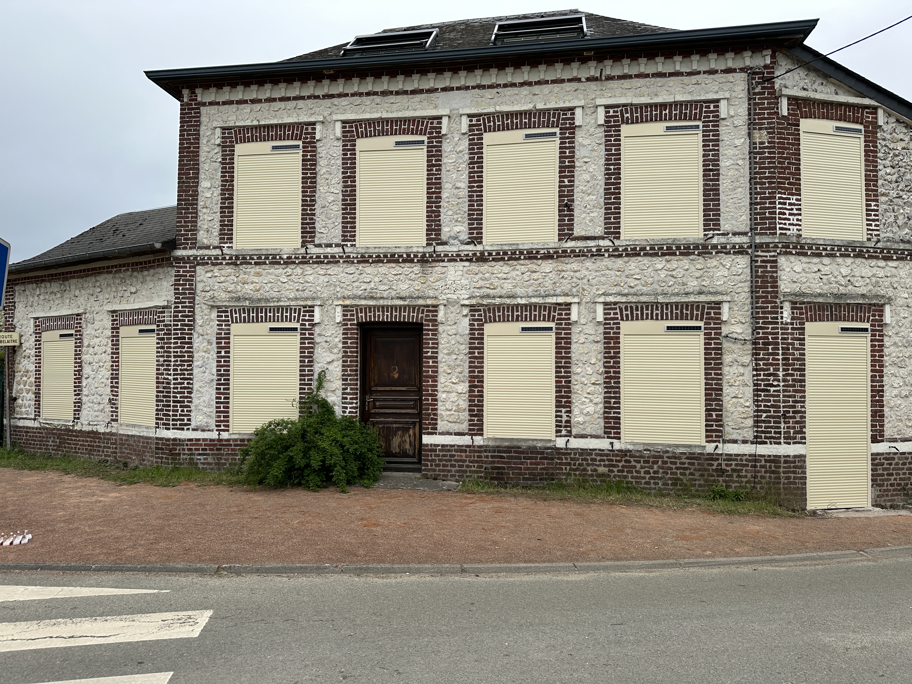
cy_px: 342
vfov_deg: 56.8
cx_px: 456
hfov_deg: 71.6
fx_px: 632
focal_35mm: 24
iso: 80
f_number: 1.78
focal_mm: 6.86
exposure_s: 1/1664
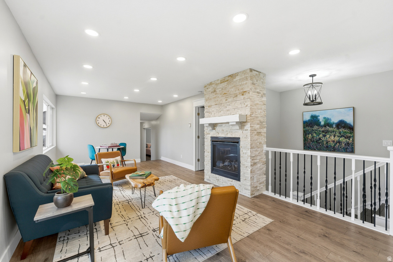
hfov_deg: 99.6
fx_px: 166
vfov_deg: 76.6
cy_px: 131
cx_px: 196
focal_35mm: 15
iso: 400
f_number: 6.3
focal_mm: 15.2
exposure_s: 1/3200
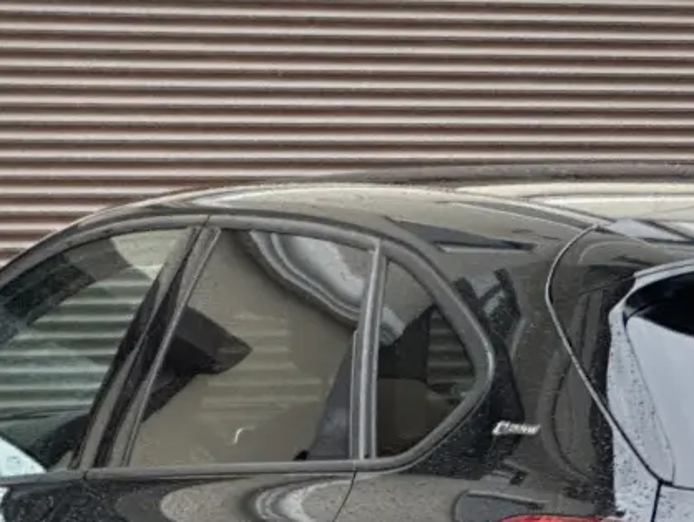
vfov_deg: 5.6
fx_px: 5316
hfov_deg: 7.5
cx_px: 578
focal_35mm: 265
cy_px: 613
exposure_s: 1/60
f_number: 2.8
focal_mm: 9
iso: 400
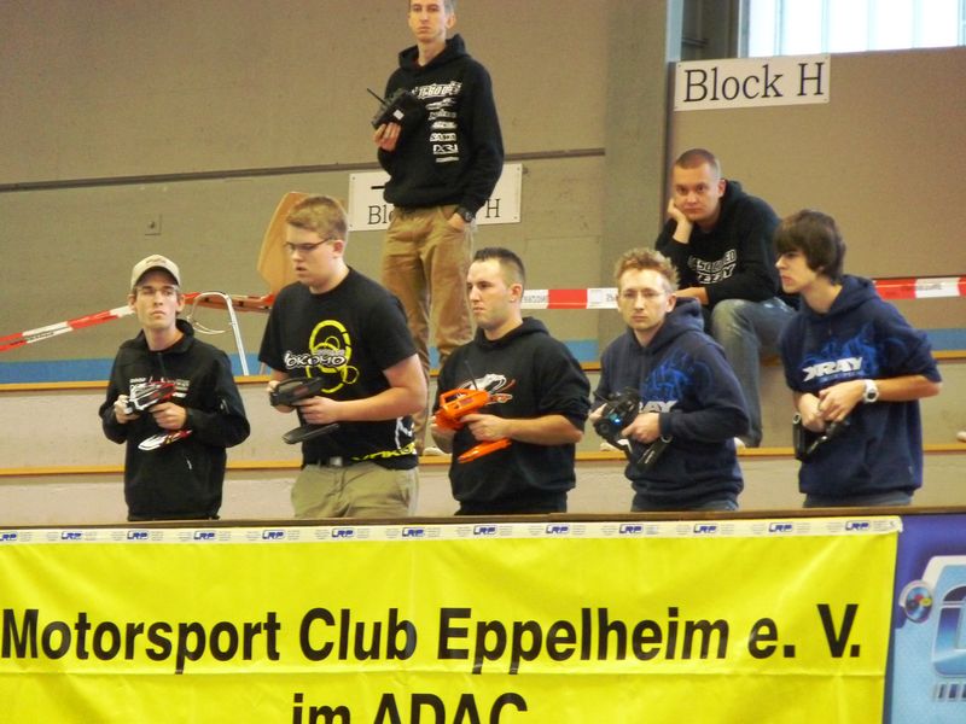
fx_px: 8260
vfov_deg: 5.0
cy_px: 362
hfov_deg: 6.7
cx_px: 483
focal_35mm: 296
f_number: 3.7
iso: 800
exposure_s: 1/30
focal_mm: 52.7
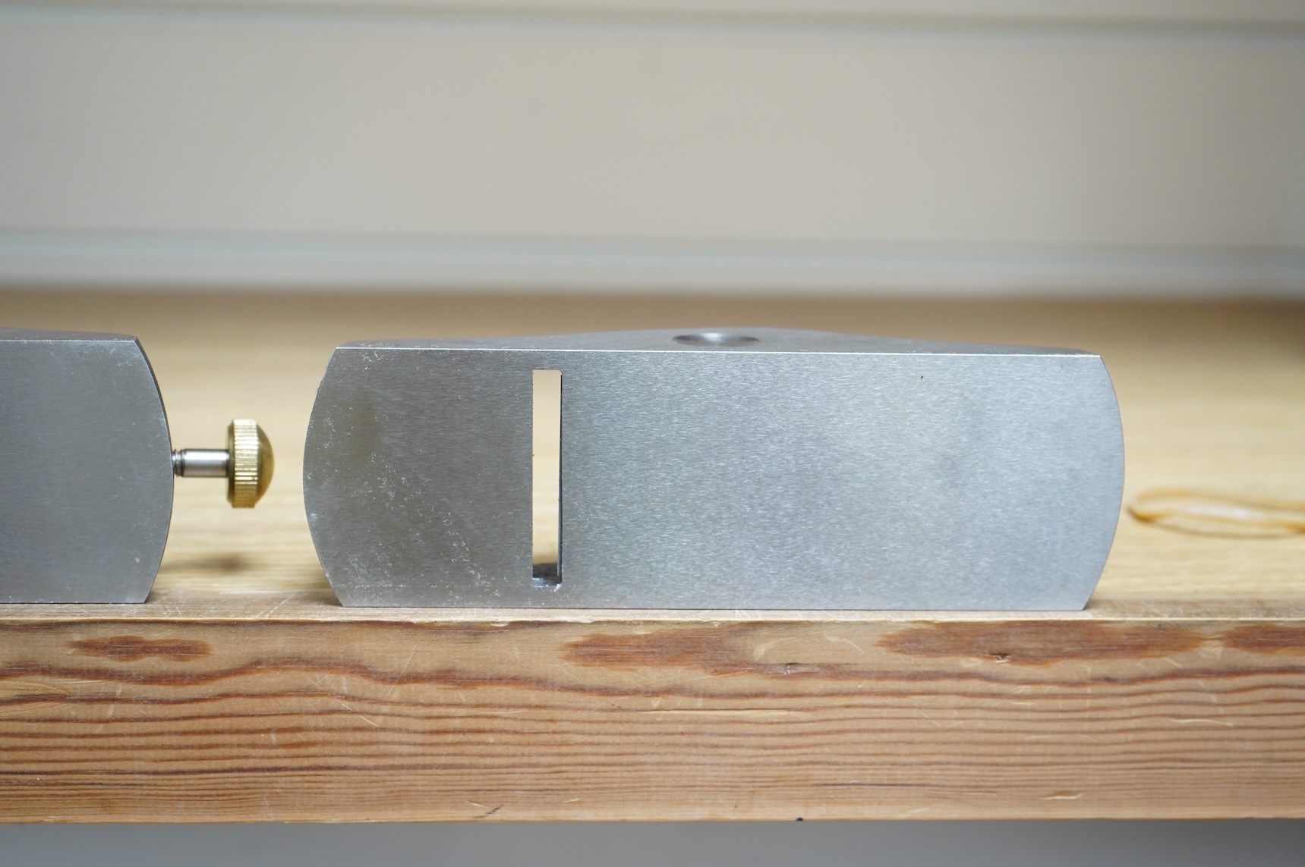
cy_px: 434
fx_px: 1775
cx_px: 652
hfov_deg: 40.4
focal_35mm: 49
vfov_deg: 27.5
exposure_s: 1/80
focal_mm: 49
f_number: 5.6
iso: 2500
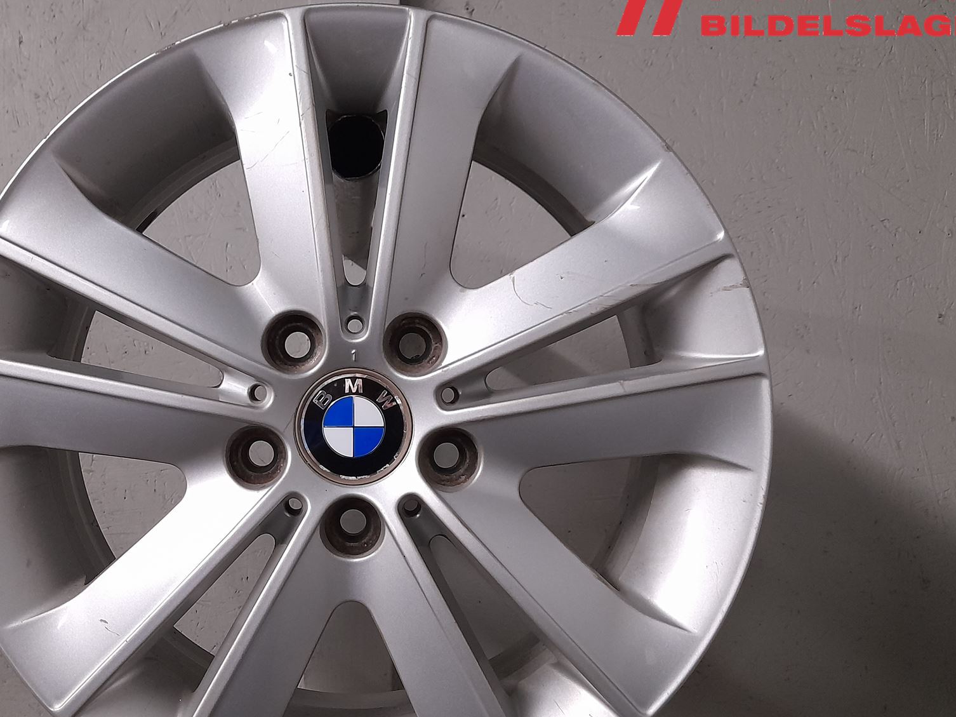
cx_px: 355
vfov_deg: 41.7
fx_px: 939
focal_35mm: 34
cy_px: 416
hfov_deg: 53.3
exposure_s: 1/33
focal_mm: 4.6
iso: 320
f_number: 2
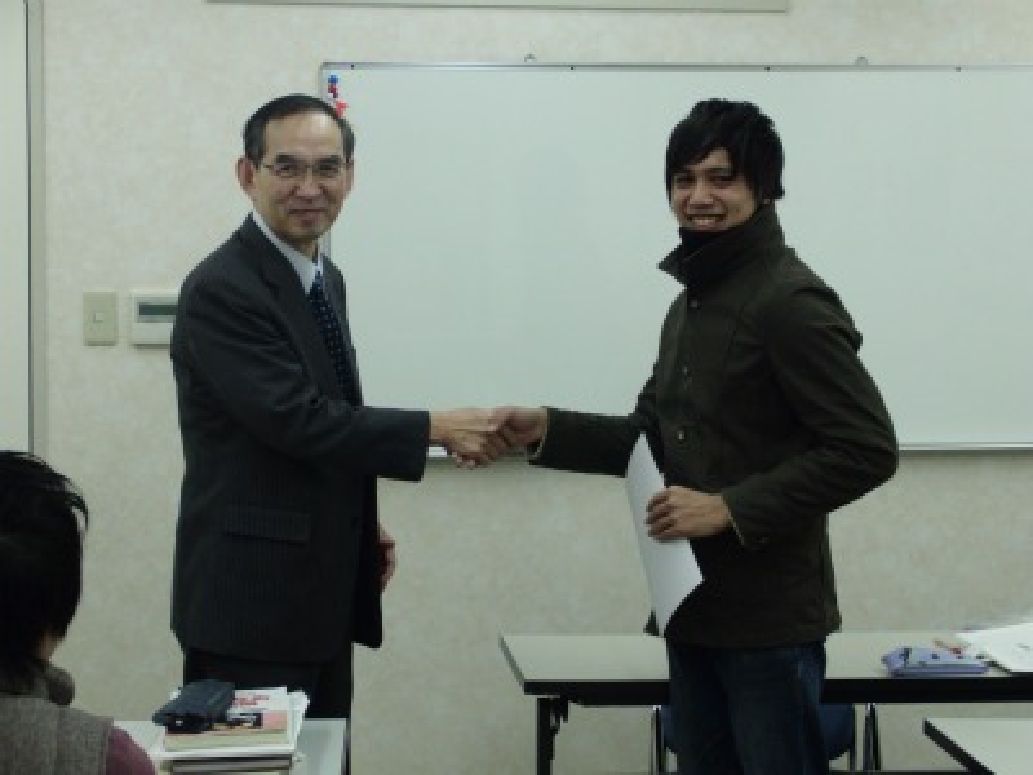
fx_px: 2089
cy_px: 388
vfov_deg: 21.0
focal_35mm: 70
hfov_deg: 27.8
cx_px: 516
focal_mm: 12.23
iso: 320
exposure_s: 1/80
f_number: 4.1
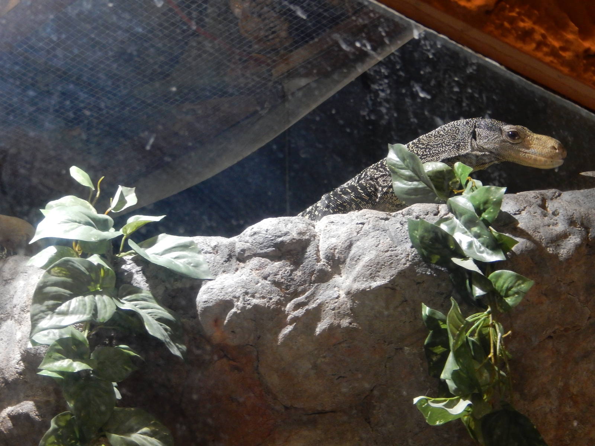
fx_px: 2011
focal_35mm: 117
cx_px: 298
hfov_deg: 16.8
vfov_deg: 12.7
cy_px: 223
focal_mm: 21
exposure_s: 1/25
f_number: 5.5
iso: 400
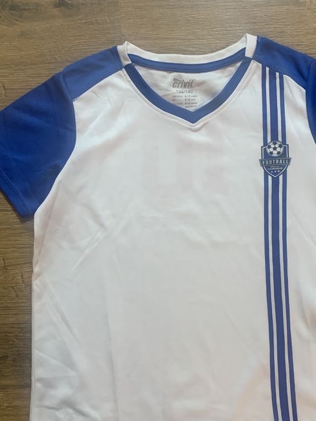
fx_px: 487
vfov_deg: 46.8
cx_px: 203
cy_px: 220
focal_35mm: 40
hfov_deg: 35.7
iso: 250
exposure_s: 1/50
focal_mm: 4.25
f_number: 1.8
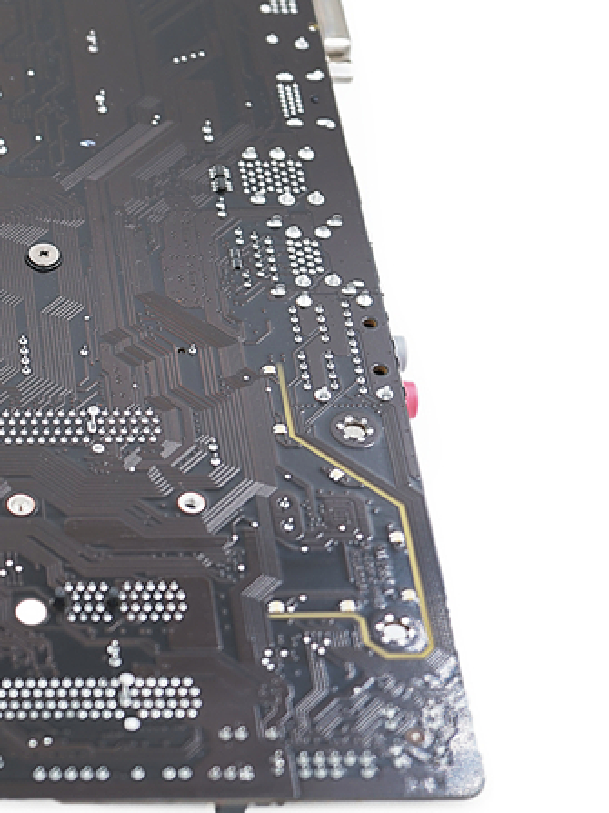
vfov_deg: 16.9
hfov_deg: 12.2
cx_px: -278
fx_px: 2722
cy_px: 290
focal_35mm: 116
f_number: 5
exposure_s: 1/80
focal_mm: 55
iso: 100
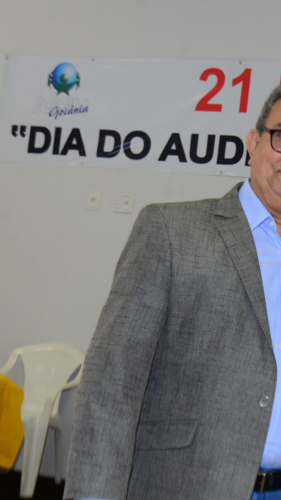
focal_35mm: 67
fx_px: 888
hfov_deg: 17.2
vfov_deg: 31.4
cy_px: 265
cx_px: 328
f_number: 6.3
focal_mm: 35
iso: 1600
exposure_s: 1/125
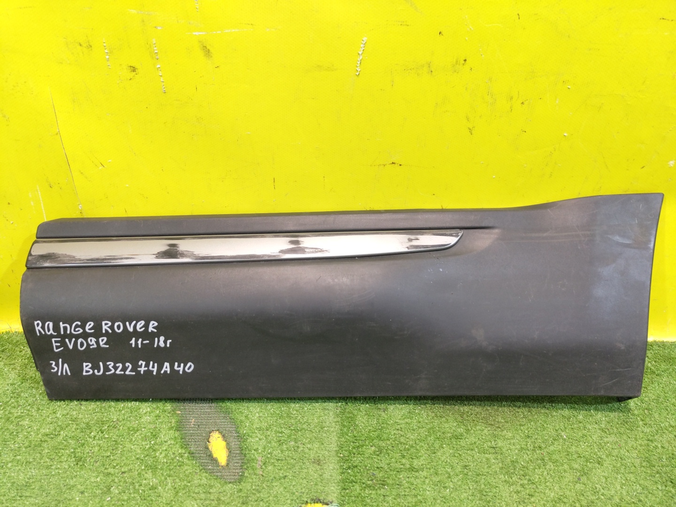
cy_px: 254
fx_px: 469
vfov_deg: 56.8
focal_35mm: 24
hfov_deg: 71.6
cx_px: 338
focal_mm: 5.59
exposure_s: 1/50
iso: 392
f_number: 1.88
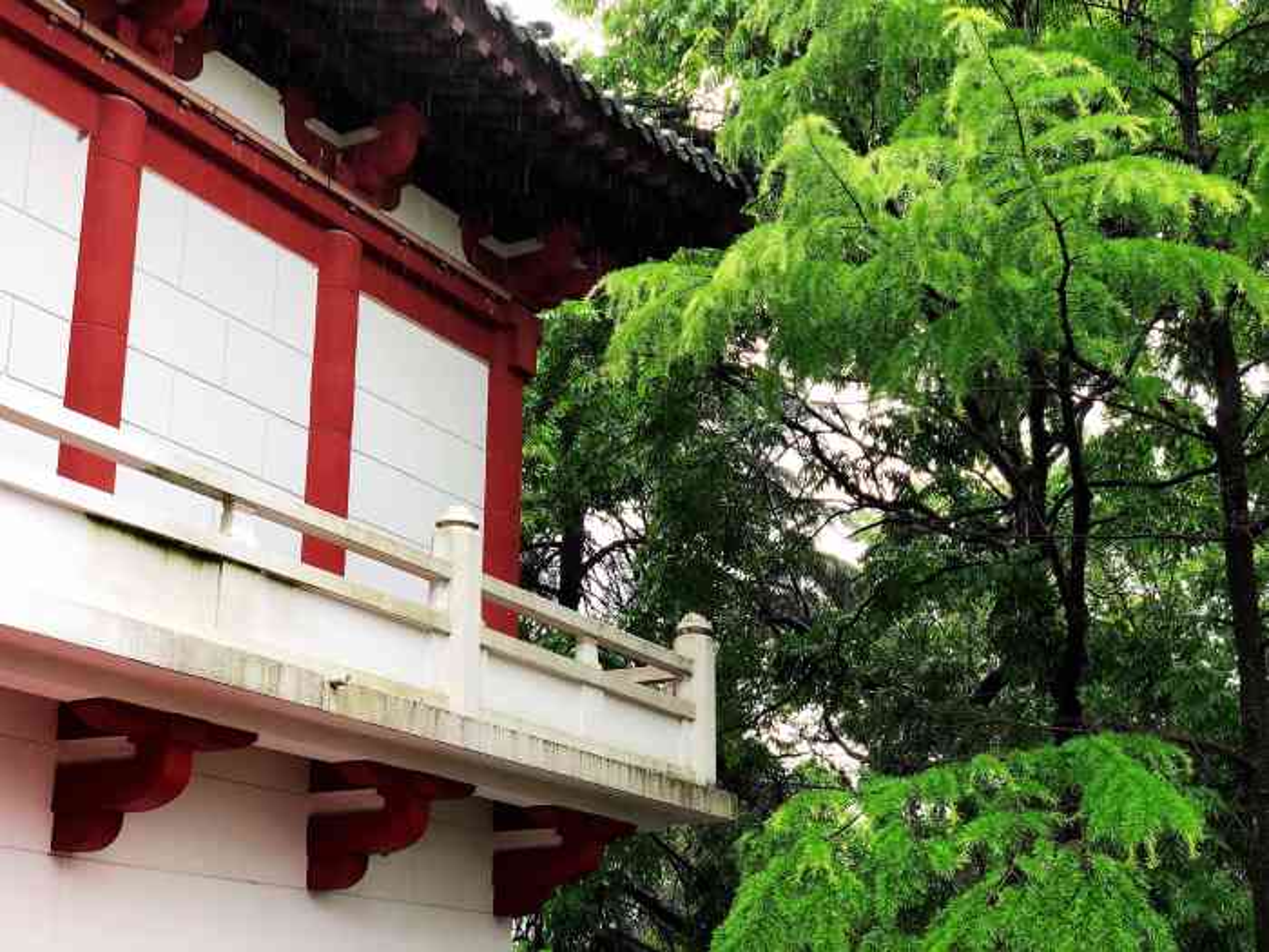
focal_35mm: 52
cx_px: 634
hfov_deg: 36.8
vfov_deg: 28.0
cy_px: 476
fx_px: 1906
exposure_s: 1/60
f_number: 2.4
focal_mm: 6
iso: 25
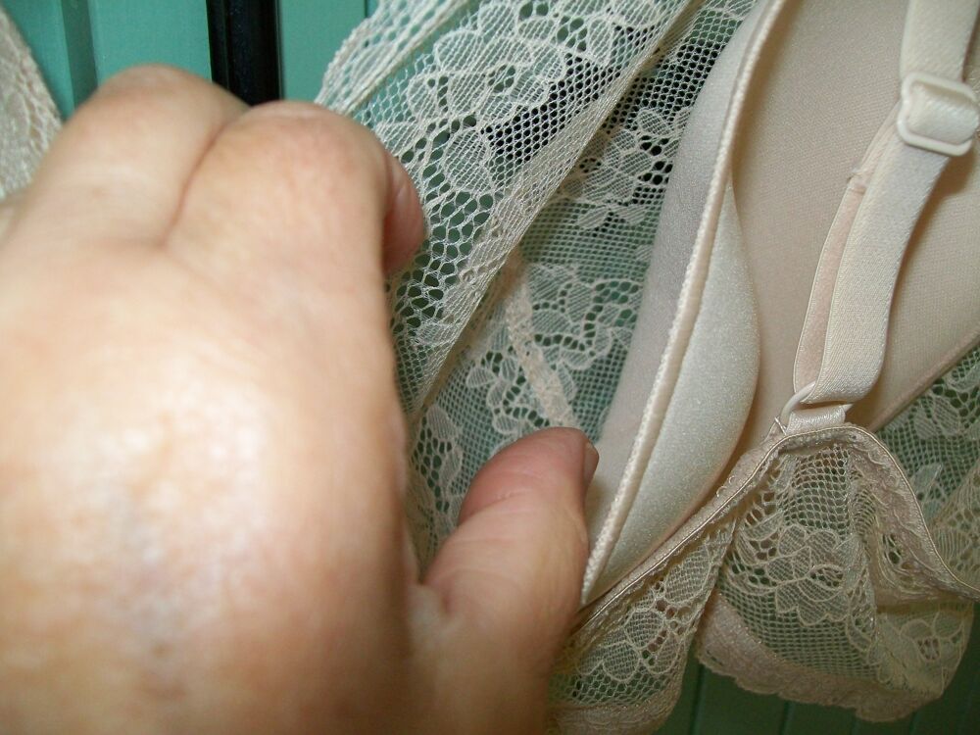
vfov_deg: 41.8
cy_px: 368
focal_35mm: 34
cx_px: 490
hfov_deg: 54.0
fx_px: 963
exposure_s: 1/60
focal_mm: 6.1
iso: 160
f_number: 2.7
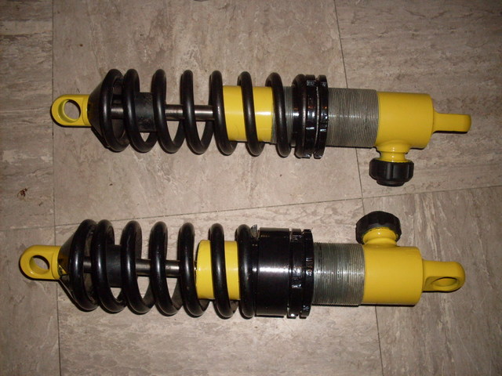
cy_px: 188
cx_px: 251
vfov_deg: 37.7
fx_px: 551
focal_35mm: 38
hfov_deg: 49.0
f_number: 2.8
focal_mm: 6.3
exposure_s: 1/45
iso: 100
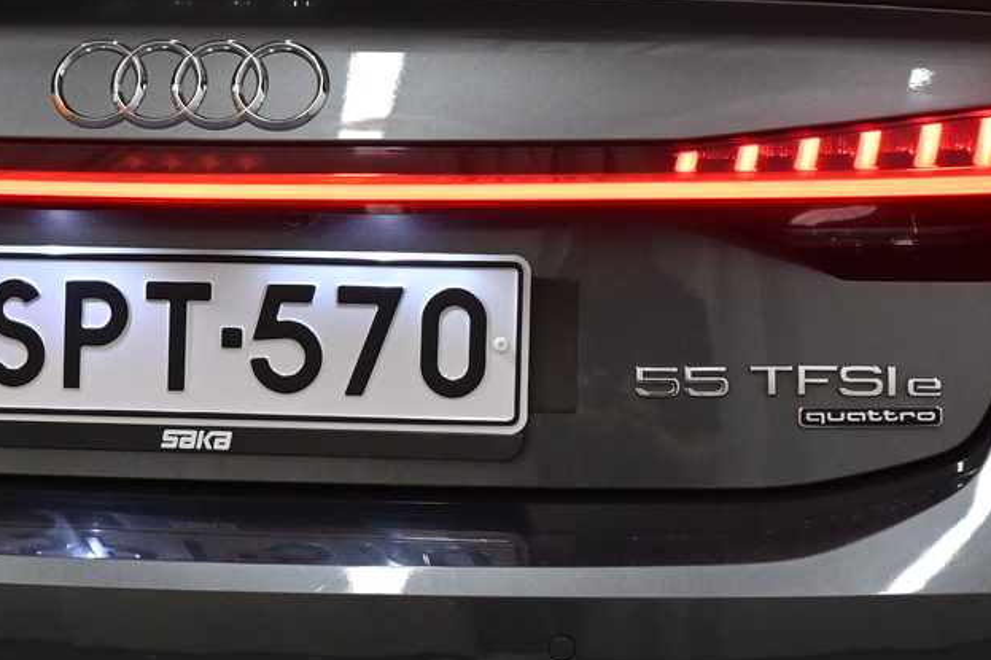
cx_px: 286
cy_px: 471
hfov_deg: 17.4
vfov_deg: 11.7
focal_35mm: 117
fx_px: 3220
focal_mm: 30
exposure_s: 1/100
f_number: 6.3
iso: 1250
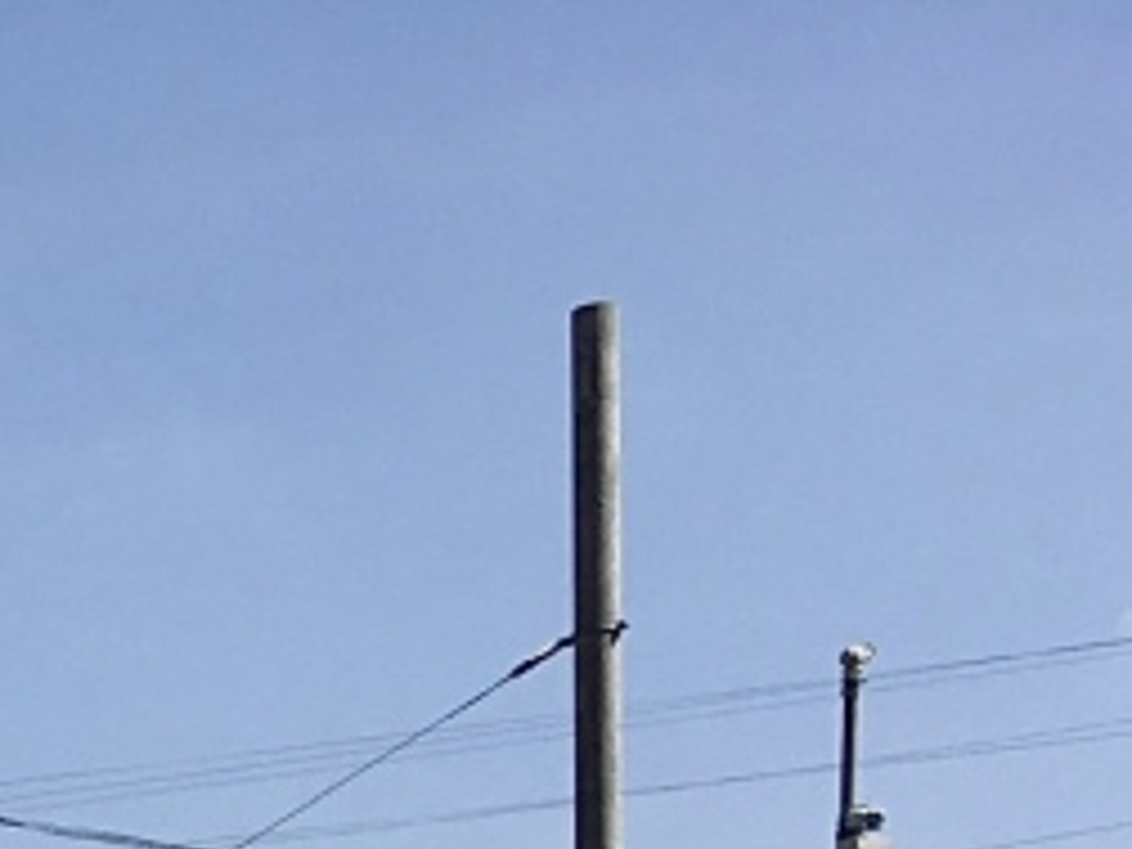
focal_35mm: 138
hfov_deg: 12.2
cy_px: 1977
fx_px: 4513
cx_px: -1343
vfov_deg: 9.6
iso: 25
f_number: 2.2
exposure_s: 1/1304
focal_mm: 4.15
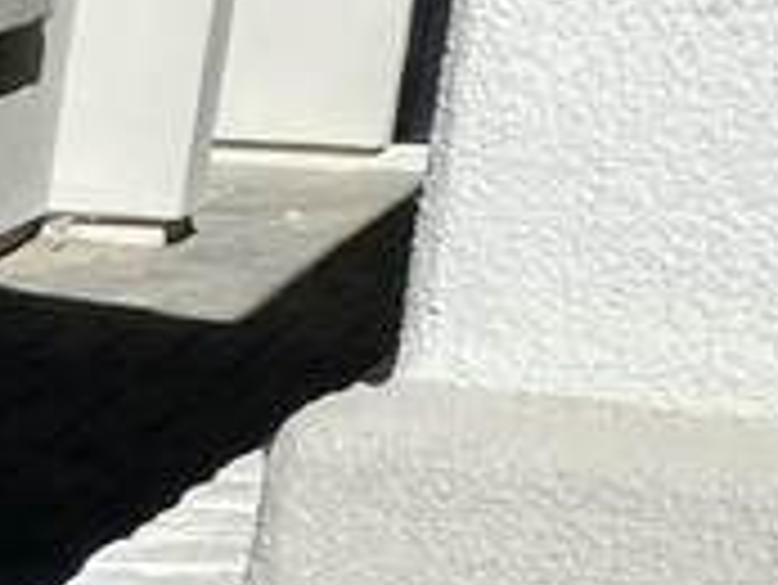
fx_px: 4318
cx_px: -1817
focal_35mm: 192
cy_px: 1224
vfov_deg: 7.4
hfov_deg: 8.2
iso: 32
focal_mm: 4.25
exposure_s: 1/4608
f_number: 1.8
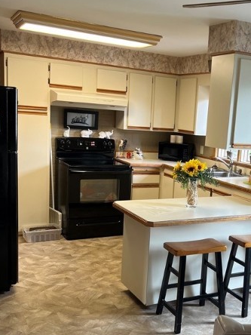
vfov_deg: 42.0
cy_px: 189
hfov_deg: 31.4
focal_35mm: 45
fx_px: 435
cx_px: 197
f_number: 1.5
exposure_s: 1/60
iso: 64
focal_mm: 5.7
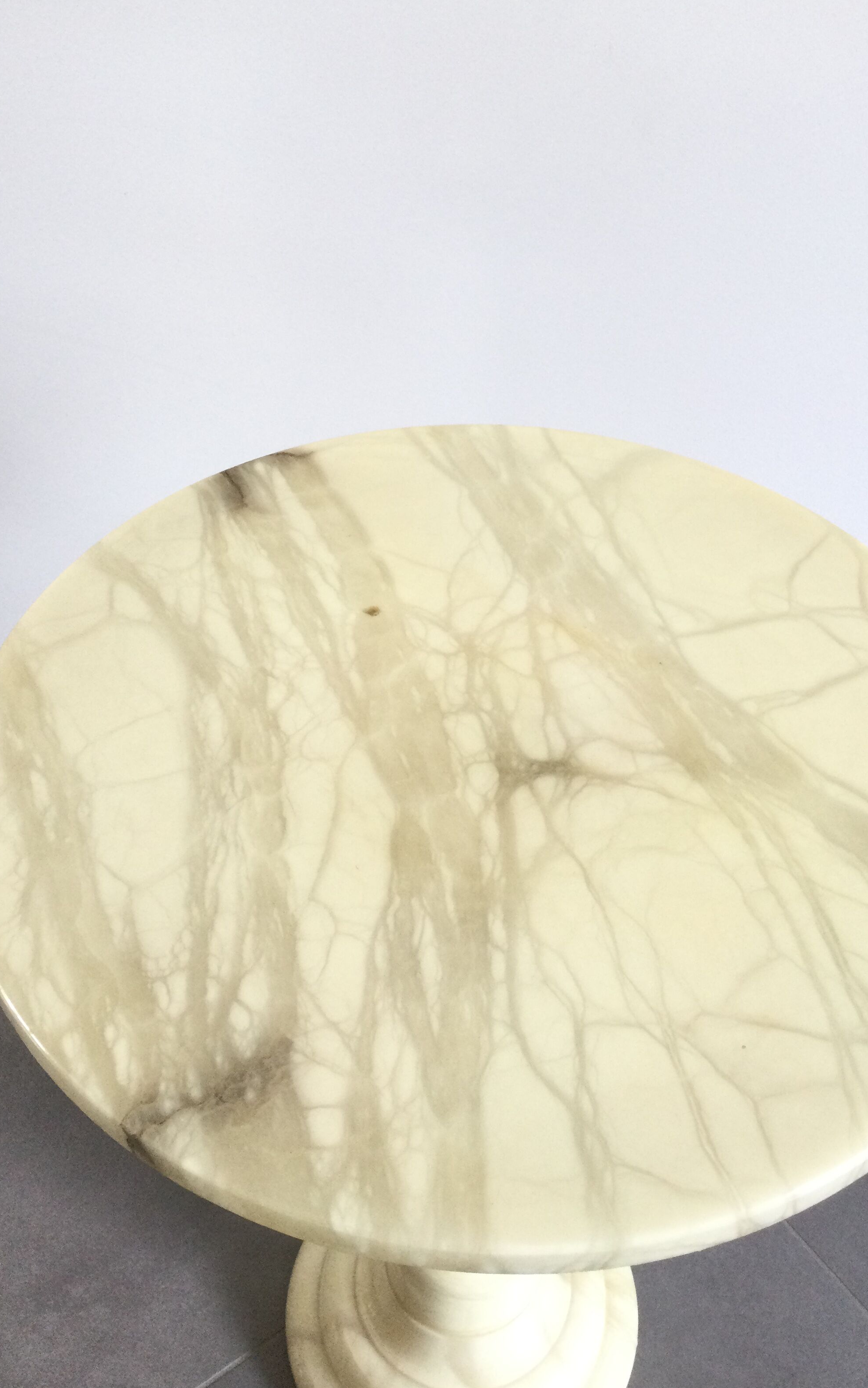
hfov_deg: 37.2
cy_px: 681
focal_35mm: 34
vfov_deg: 56.7
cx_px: 478
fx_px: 1287
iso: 64
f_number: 2.4
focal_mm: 3.3
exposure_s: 1/33
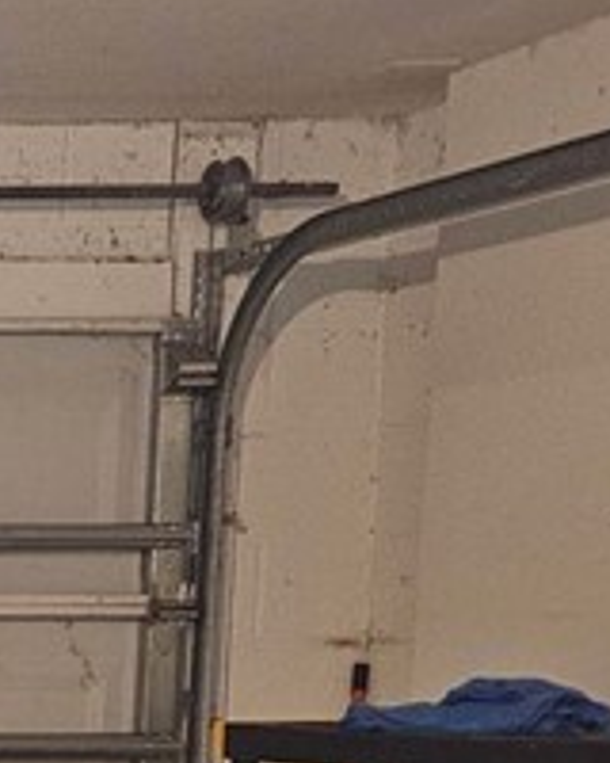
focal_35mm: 115
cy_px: 931
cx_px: -1201
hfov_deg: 10.1
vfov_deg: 16.0
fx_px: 2595
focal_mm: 6.3
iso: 500
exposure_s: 1/24
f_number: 1.7
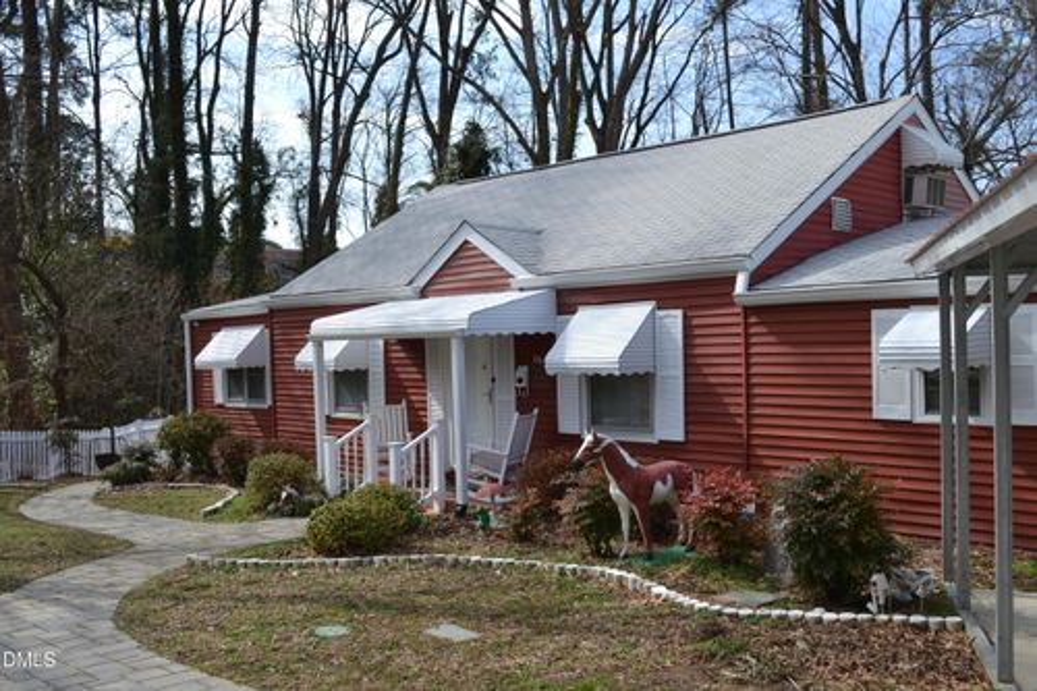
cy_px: 346
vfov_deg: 36.8
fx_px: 1037
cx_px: 518
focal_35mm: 36
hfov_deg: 53.1
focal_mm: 24
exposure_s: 1/250
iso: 100
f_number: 8
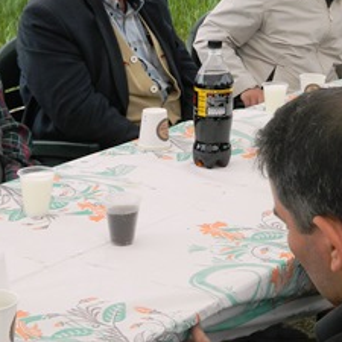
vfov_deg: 16.8
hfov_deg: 16.2
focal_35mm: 103
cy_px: 65
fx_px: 1151
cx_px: 406
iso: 80
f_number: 3.5
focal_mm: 7.3
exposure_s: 1/400
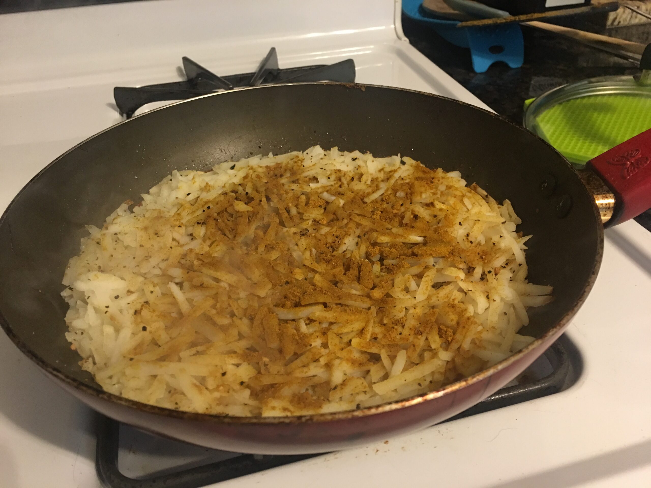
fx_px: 545
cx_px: 326
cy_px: 244
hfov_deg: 61.7
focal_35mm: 29
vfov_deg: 48.2
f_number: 2.2
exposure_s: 1/15
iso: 80
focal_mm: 4.15
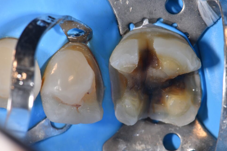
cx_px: 117
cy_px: 79
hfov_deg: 15.3
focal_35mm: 134
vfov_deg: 10.2
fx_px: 844
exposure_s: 1/160
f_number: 32
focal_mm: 105
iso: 200
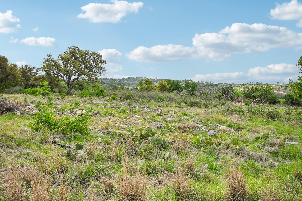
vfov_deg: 36.9
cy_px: 100
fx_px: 302
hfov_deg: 53.1
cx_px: 151
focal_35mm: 36
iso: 400
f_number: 8
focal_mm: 24
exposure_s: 1/1250
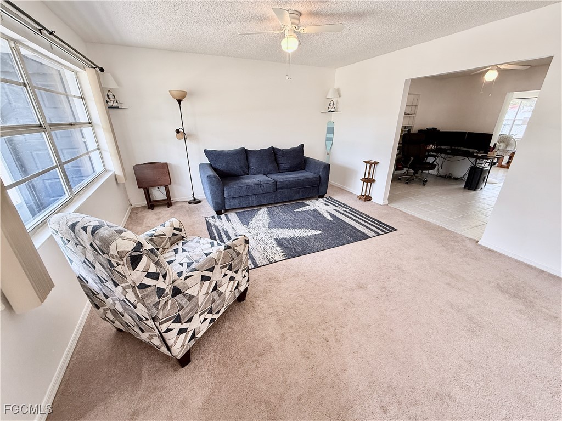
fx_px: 227
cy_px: 210
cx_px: 281
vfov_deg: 85.7
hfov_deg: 102.1
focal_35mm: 14
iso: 250
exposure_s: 1/99
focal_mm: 2.22
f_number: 2.2
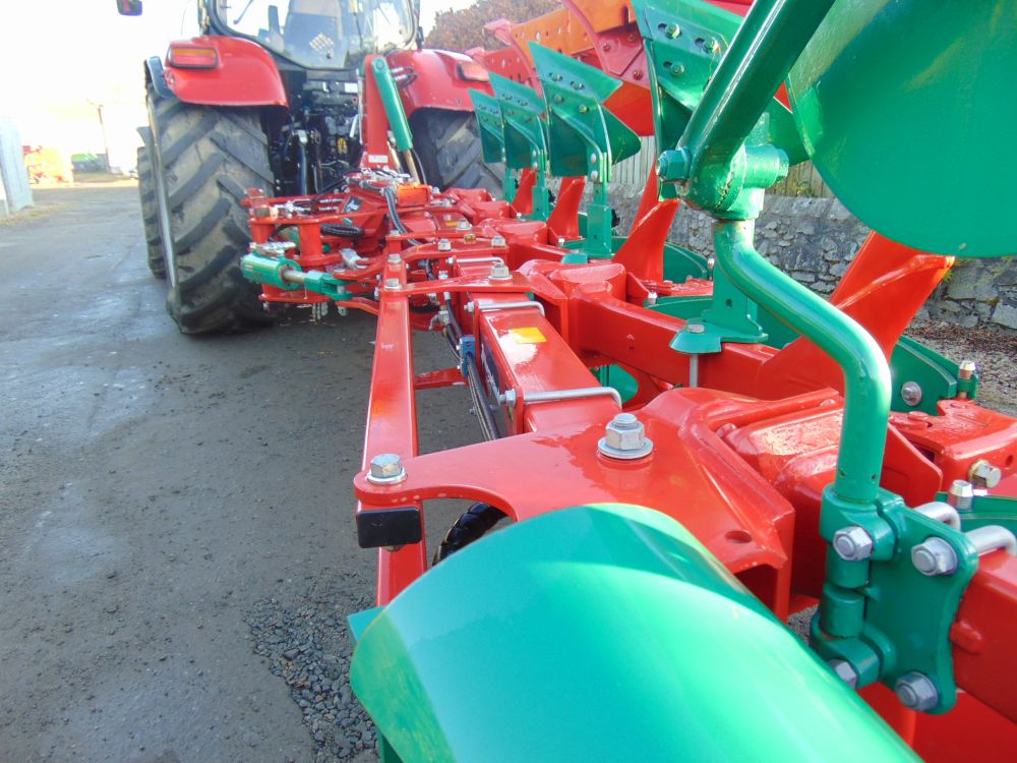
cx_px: 508
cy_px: 382
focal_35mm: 25
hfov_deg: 69.4
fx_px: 734
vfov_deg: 54.9
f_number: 3
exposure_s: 1/40
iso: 100
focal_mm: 4.5
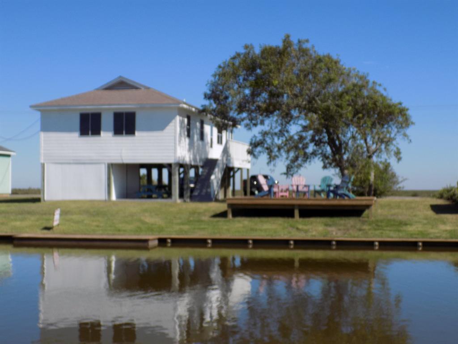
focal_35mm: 52
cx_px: 229
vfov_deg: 28.0
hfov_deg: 36.8
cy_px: 172
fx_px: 688
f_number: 3.9
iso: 80
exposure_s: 1/1000
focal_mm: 9.3
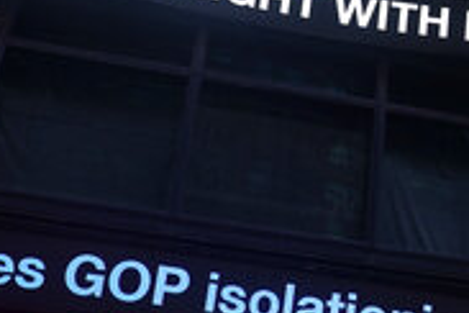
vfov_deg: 13.9
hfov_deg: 20.0
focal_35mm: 98
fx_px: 1277
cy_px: 94
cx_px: 497
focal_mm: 35
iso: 800
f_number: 4.5
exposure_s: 1/800
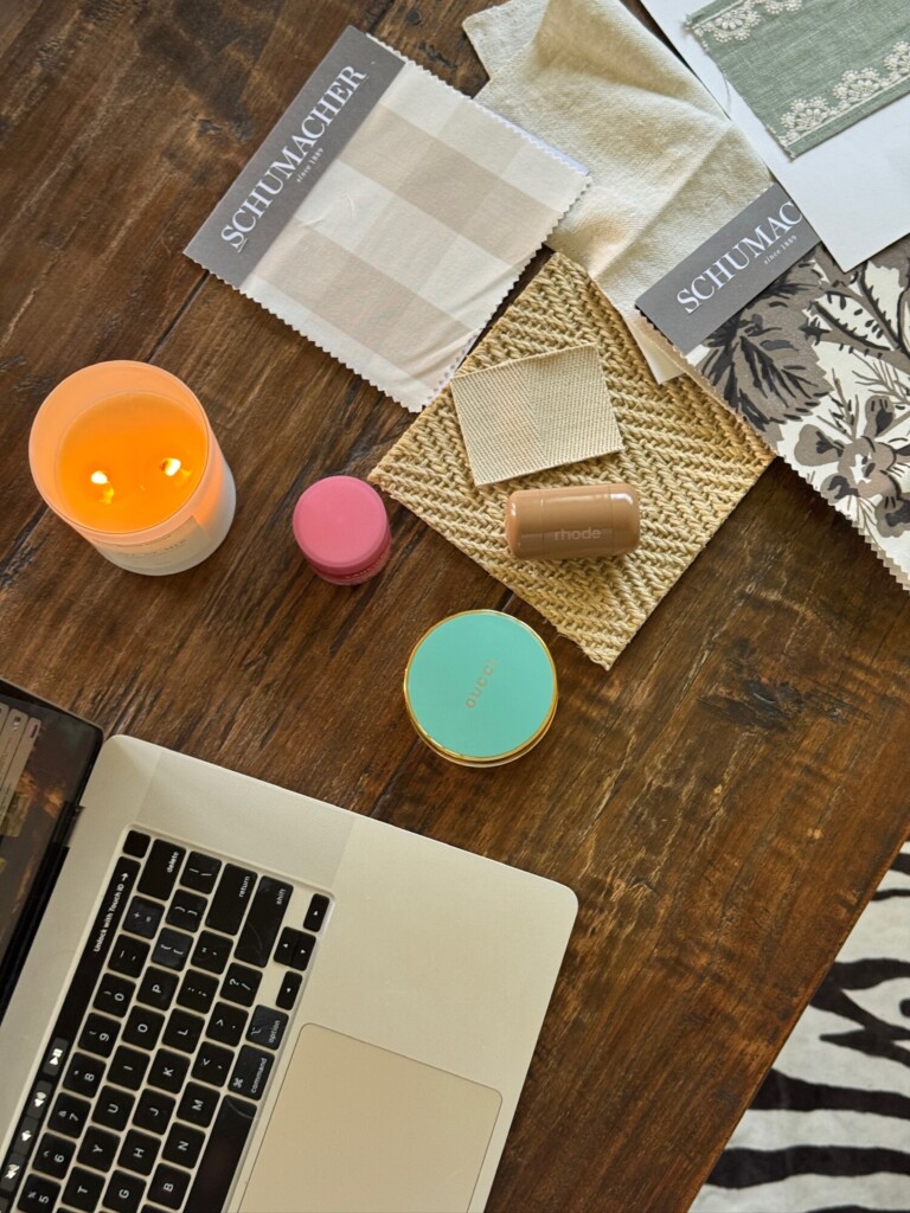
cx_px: 455
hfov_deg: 30.3
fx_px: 1682
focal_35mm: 48
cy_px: 606
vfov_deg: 39.7
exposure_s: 1/60
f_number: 1.78
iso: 125
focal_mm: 6.76
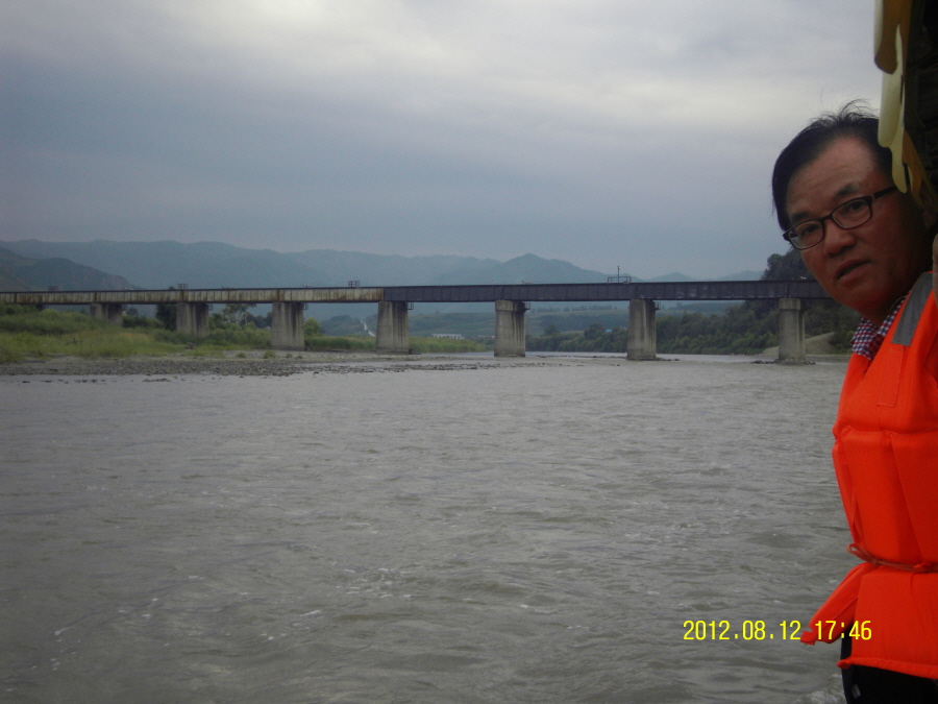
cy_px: 352
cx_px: 469
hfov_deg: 34.3
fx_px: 1517
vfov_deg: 26.1
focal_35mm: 56
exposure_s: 1/320
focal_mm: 9.9
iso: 80
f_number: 4.4
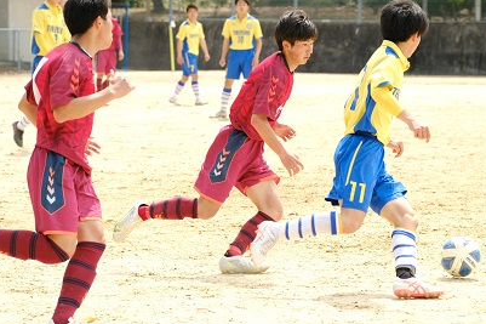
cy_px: 141
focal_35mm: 197
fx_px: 2658
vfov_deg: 7.0
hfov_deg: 10.4
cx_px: 279
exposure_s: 1/1000
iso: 640
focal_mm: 105.5
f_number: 5.6
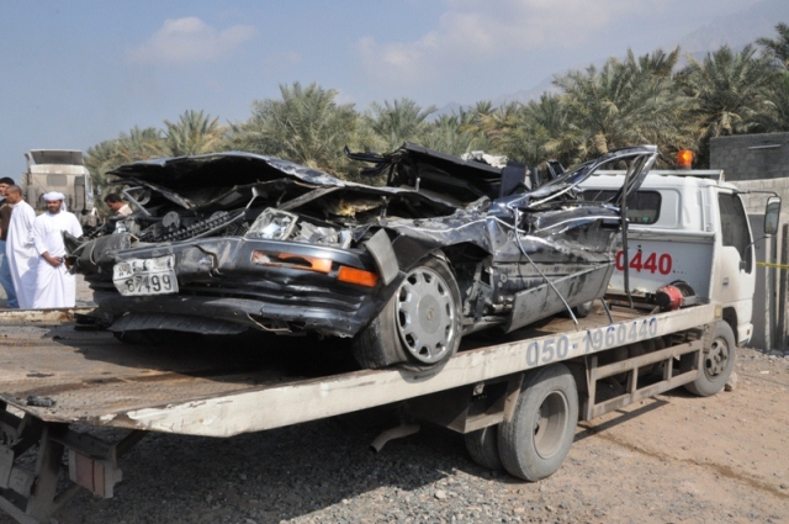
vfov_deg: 39.9
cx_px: 394
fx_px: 722
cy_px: 262
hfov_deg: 57.3
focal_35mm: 33
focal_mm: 22
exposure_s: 1/500
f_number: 25
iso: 1600
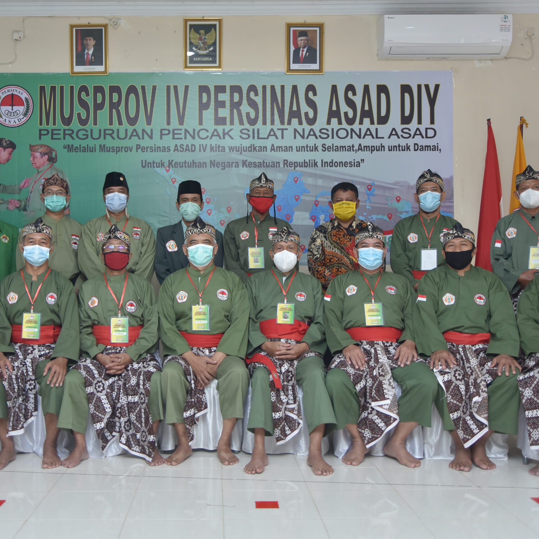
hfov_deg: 40.8
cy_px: 270
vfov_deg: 40.9
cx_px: 220
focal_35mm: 41
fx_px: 722
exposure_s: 1/200
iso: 500
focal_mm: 32
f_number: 5
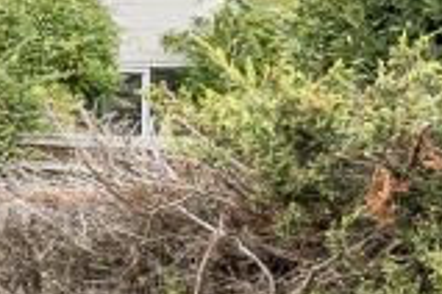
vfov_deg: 11.8
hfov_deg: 13.6
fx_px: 1424
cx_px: -570
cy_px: 184
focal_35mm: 116
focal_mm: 12
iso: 400
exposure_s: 1/100
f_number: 8
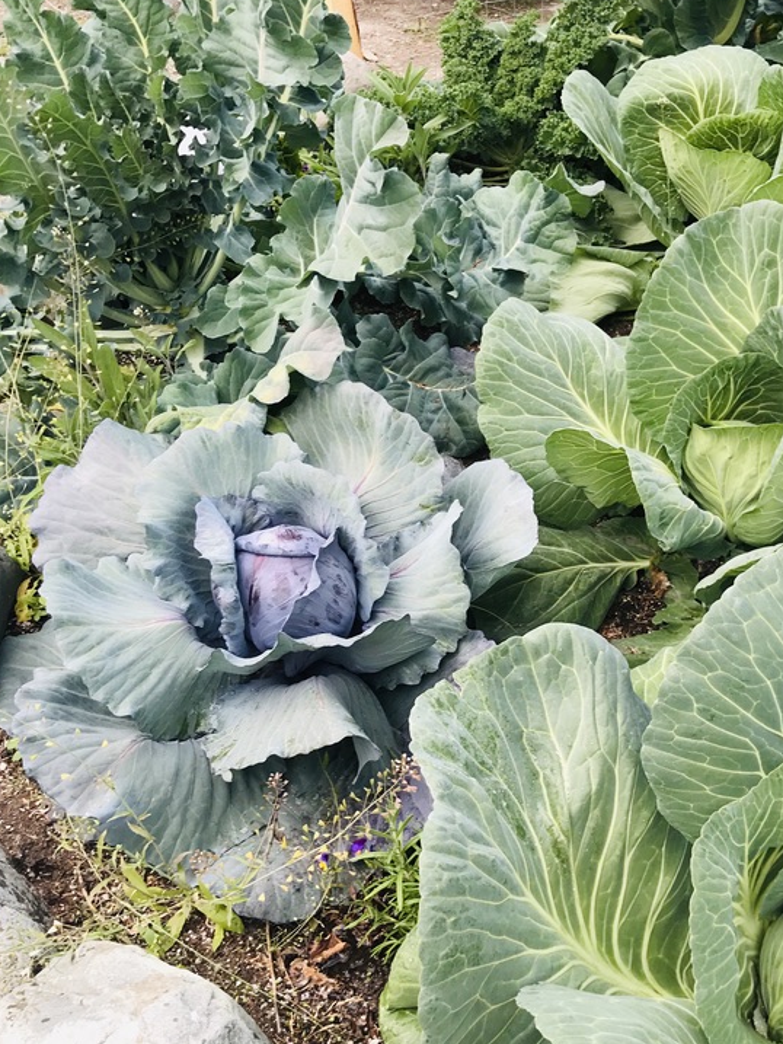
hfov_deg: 35.7
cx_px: 515
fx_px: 1206
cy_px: 584
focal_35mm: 40
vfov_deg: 46.7
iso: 25
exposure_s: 1/120
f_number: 1.8
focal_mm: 3.99
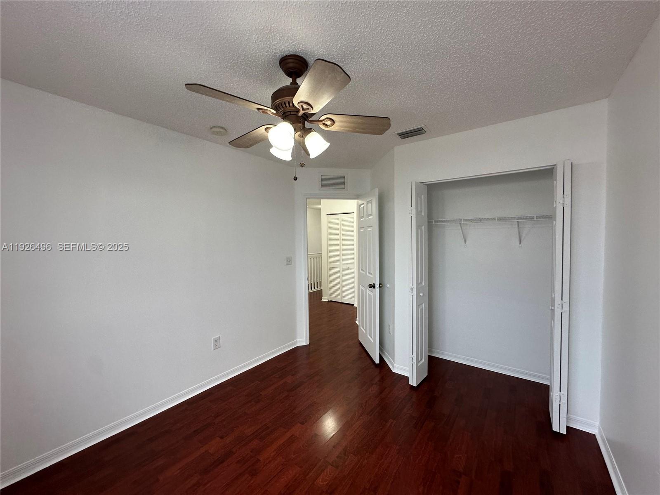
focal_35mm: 14
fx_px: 267
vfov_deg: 85.7
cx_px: 330
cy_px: 248
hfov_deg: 102.1
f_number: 2.2
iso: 125
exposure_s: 1/120
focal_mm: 2.22
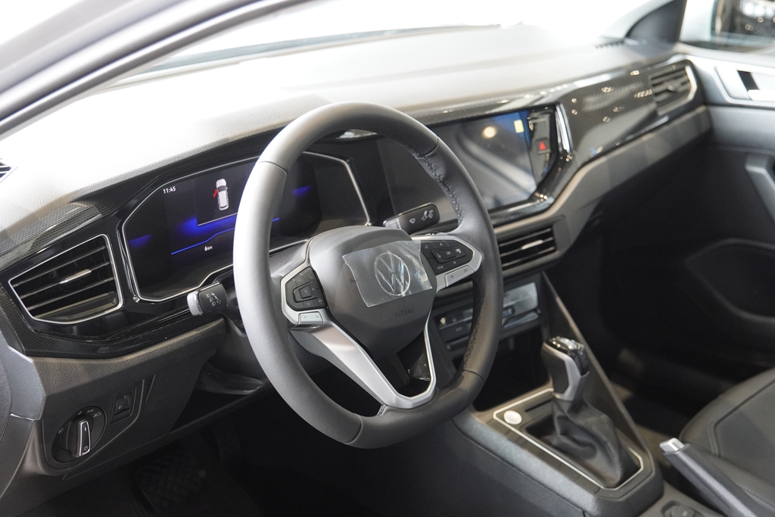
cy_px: 258
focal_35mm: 50
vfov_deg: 27.3
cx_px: 388
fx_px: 1066
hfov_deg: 40.0
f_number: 2.8
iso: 2000
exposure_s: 1/160
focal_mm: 33
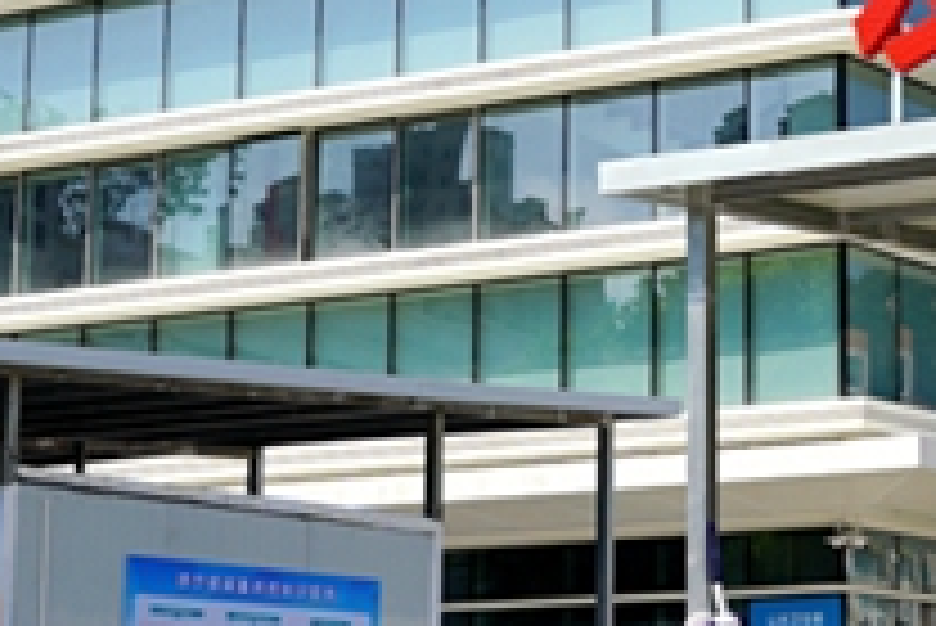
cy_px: 23
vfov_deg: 10.6
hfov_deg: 15.8
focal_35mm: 129
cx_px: 832
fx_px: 3344
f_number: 5.6
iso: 100
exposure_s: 1/800
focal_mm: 33.4
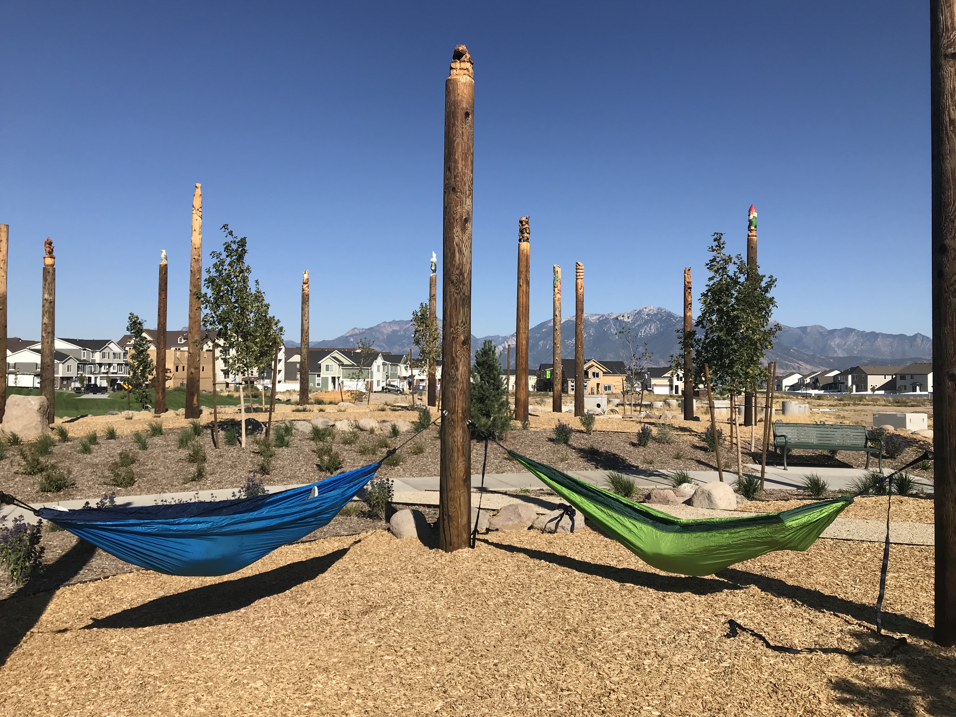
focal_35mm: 28
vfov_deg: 49.7
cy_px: 358
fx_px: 773
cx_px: 478
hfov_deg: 63.4
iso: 20
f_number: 1.8
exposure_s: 1/3831
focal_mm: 3.99
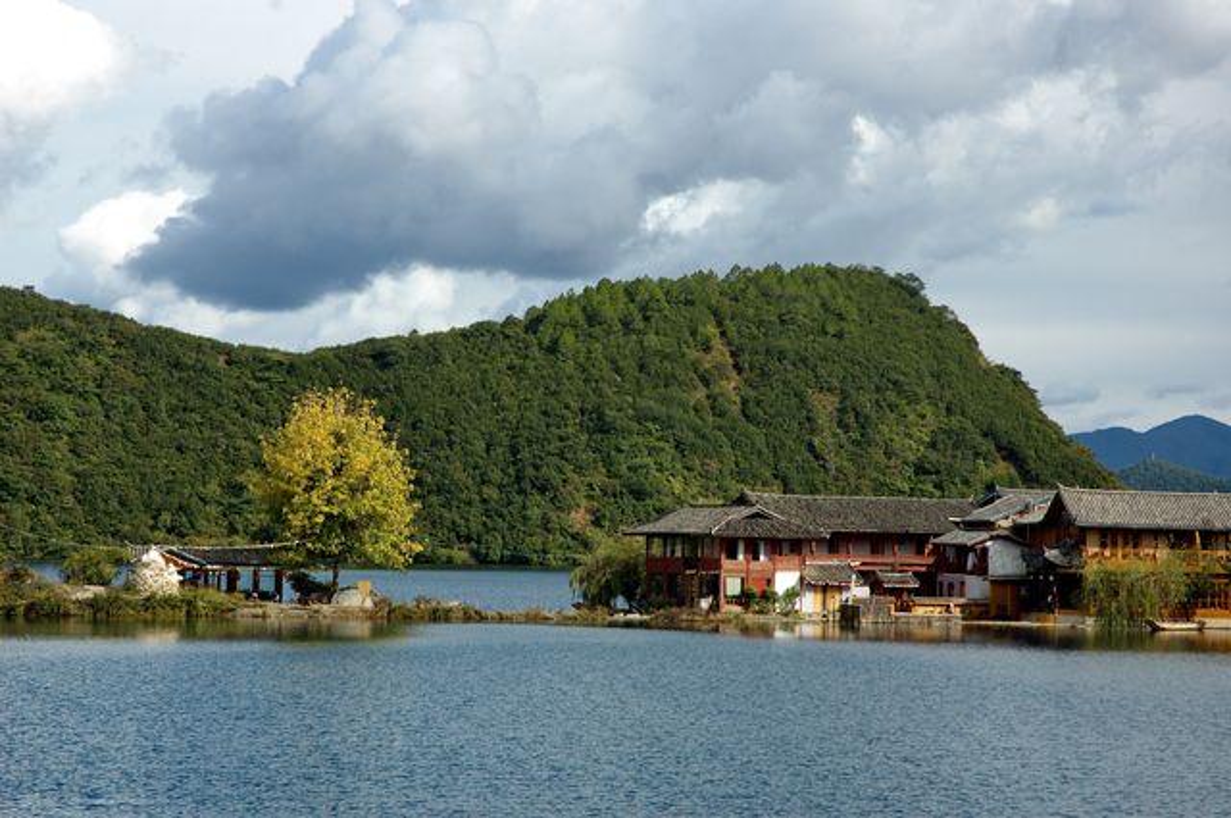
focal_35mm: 105
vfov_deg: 13.0
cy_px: 409
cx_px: 616
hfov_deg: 19.5
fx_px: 3586
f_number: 8
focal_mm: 70
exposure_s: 1/400
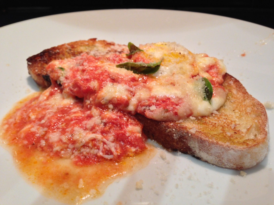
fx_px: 261
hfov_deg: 55.4
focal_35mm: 33
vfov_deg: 42.9
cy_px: 102
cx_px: 137
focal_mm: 4.13
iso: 100
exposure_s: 1/20
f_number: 2.4
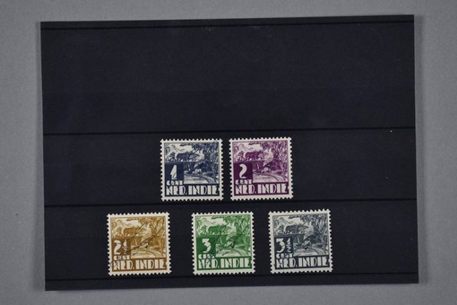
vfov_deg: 20.2
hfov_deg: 29.9
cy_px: 152
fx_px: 857
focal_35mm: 68
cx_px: 228
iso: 100
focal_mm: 45
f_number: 5
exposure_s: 1/80
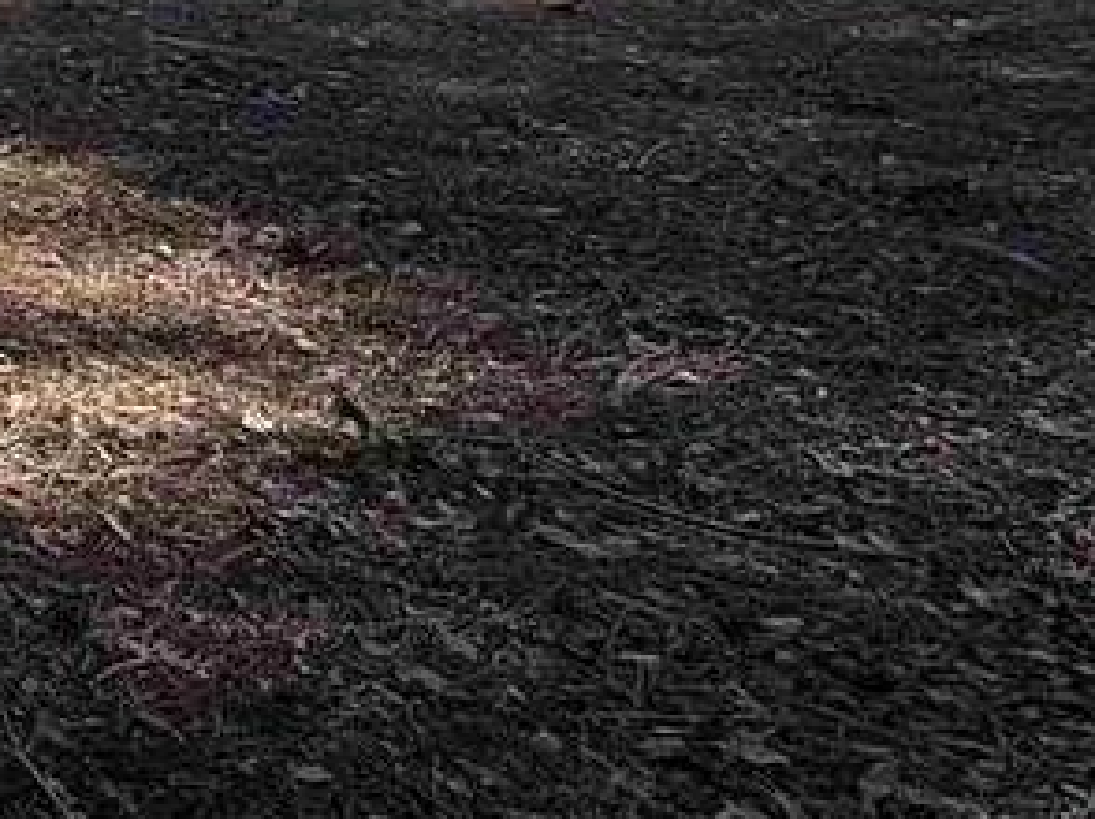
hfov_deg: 22.8
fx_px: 1928
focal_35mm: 61
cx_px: -715
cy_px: -395
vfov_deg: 20.6
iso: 40
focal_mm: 2.22
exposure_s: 1/631
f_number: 2.2
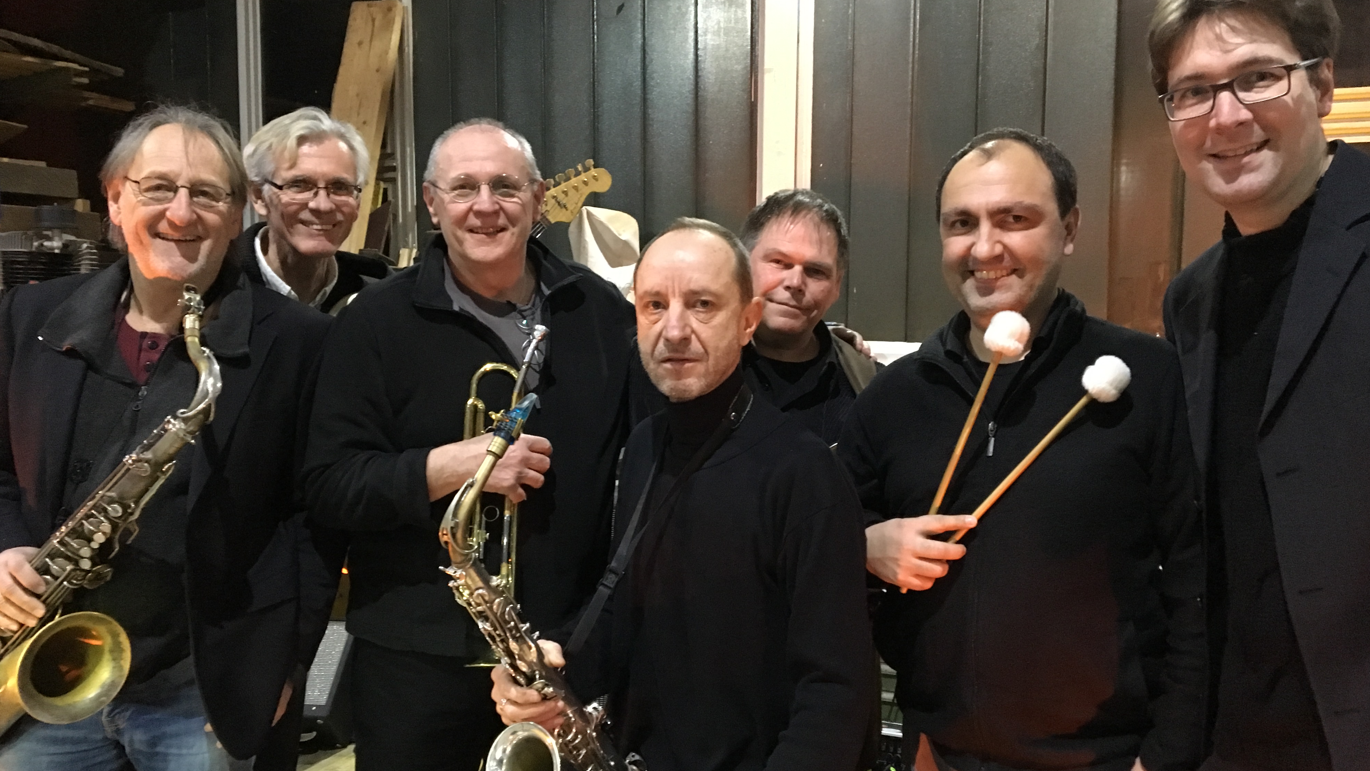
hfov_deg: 61.0
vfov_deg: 36.7
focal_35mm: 32
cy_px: 406
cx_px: 692
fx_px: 1162
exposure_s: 1/17
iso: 320
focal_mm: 4.15
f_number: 2.2
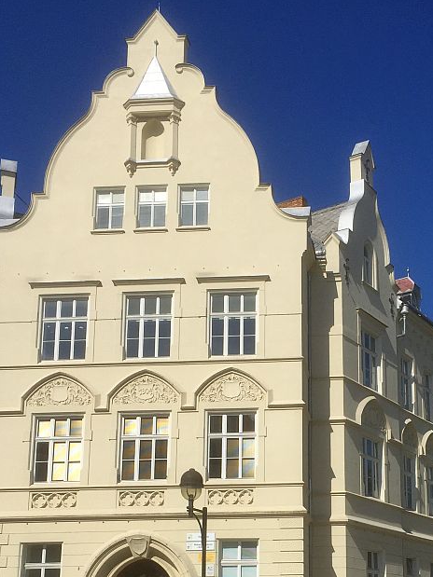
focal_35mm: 50
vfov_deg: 36.8
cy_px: 464
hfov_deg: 28.8
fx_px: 834
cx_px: 312
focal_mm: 4.15
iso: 32
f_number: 2.2
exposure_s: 1/4405
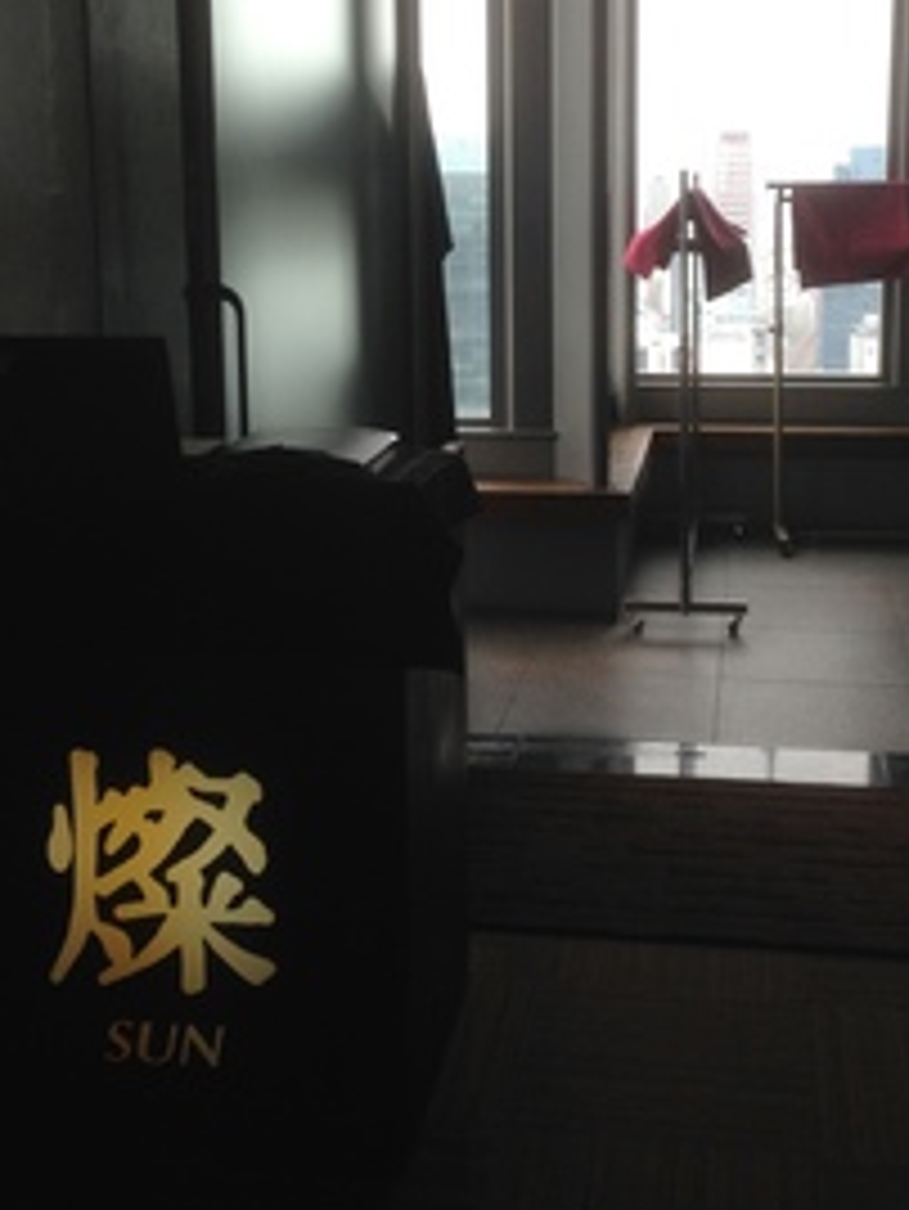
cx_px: 490
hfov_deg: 29.7
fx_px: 1714
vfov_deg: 38.6
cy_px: 445
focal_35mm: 49
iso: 50
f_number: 2.4
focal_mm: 4.12
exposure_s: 1/258
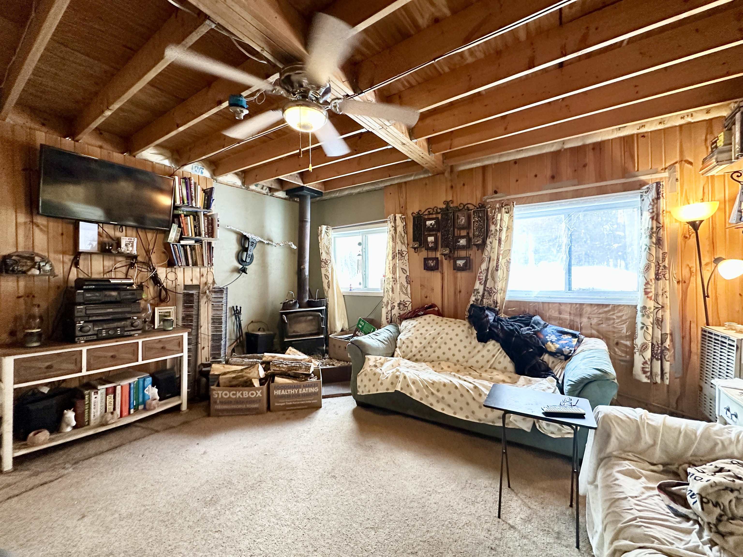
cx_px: 372
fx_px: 300
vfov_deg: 85.7
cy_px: 278
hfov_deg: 102.1
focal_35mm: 14
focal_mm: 2.22
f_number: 2.2
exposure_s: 1/60
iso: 500
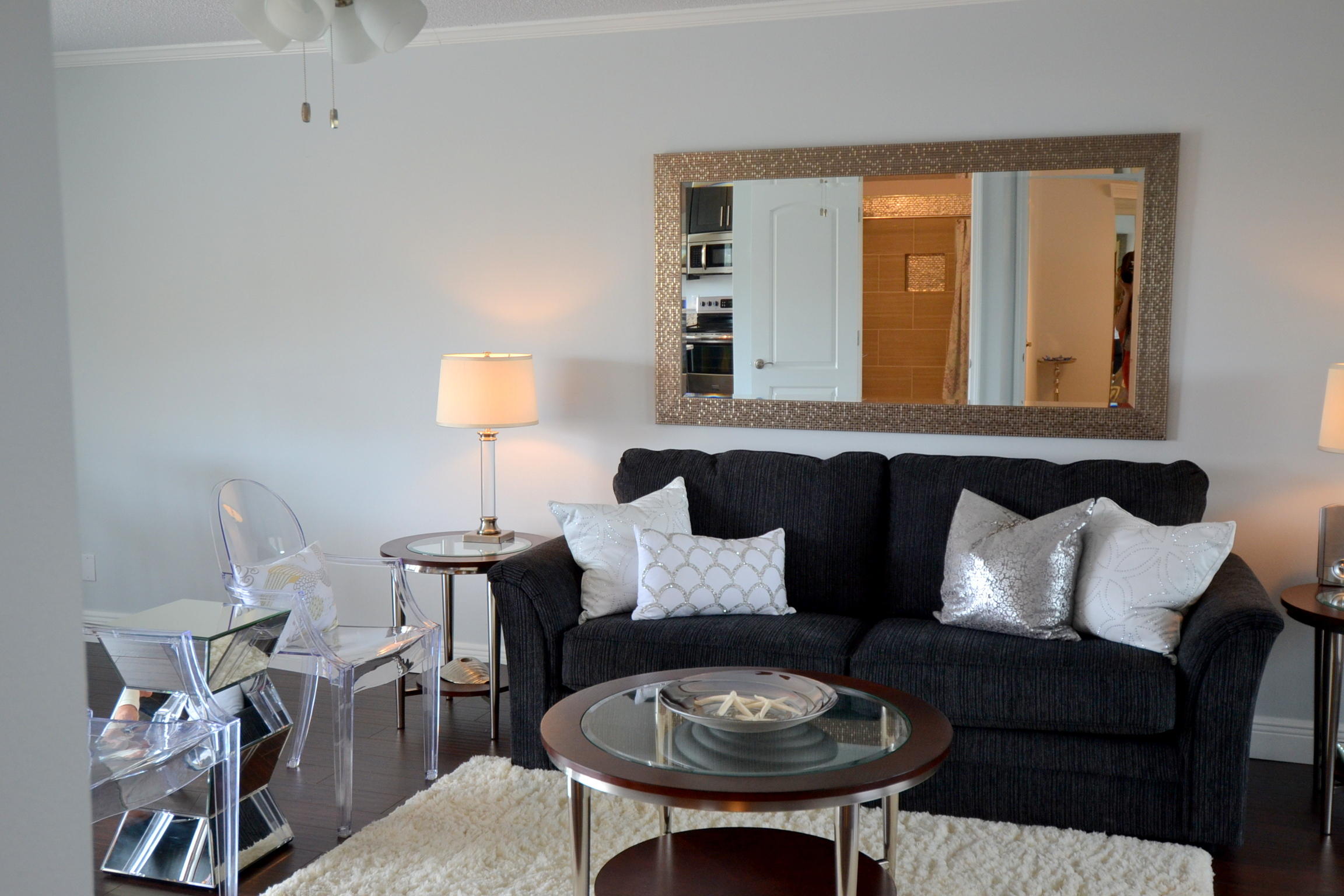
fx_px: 1344
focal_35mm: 36
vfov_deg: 36.9
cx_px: 672
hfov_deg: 53.1
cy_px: 448
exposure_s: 1/60
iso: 400
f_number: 4
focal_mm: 24
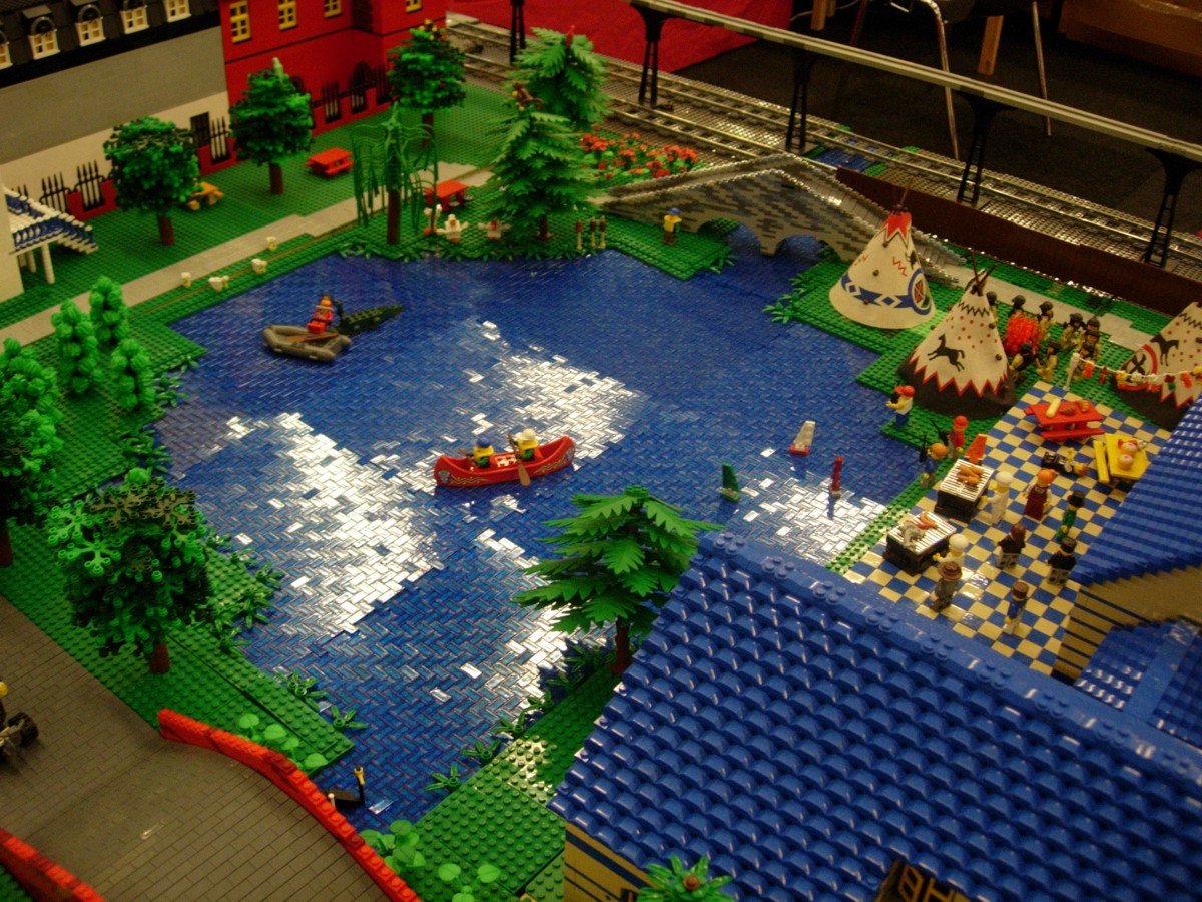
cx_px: 601
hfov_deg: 49.0
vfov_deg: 37.7
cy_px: 451
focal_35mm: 38
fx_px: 1320
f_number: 2.8
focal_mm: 7.8
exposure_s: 1/15.5
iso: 200
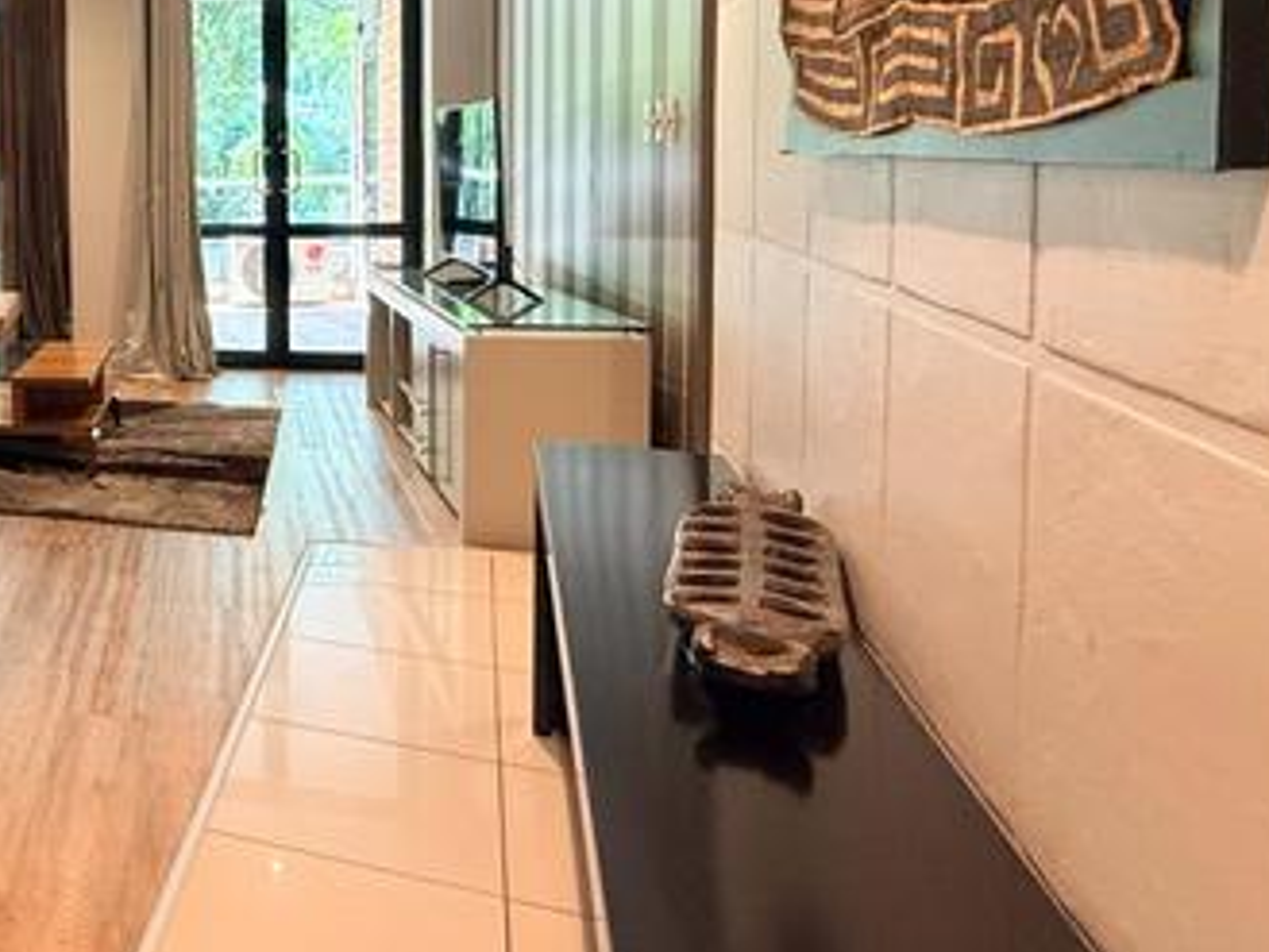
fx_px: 1247
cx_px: -158
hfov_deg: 41.6
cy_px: 227
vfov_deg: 40.5
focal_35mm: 34
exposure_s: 1/100
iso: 200
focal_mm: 2.22
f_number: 2.2
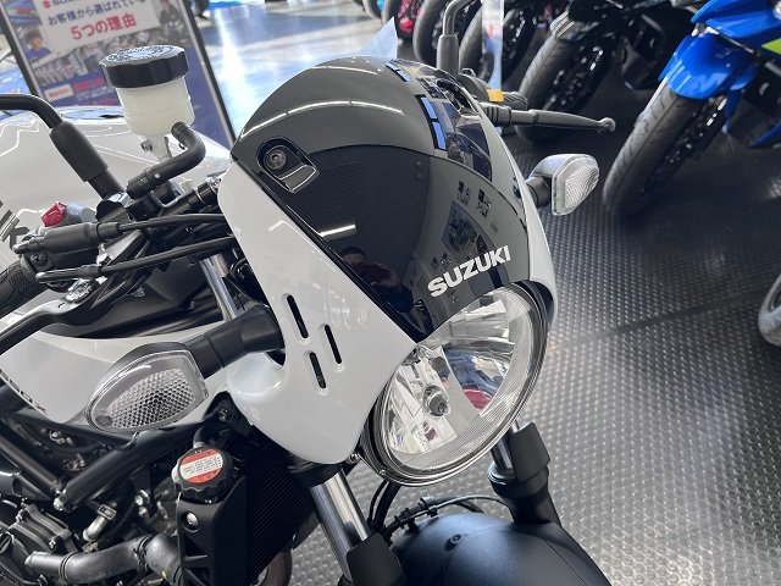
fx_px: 587
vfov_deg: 53.1
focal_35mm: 26
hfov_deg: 67.3
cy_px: 293
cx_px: 390
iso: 100
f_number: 1.6
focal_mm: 5.1
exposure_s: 1/122
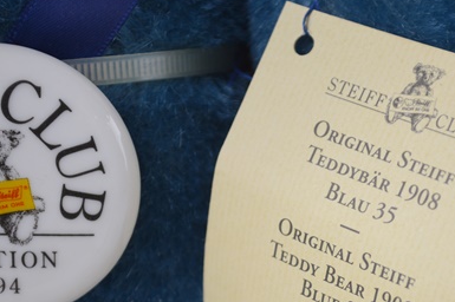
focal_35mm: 117
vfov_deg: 11.7
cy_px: 218
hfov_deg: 17.4
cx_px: 336
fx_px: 1477
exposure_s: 1/125
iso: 320
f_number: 5.6
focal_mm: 50
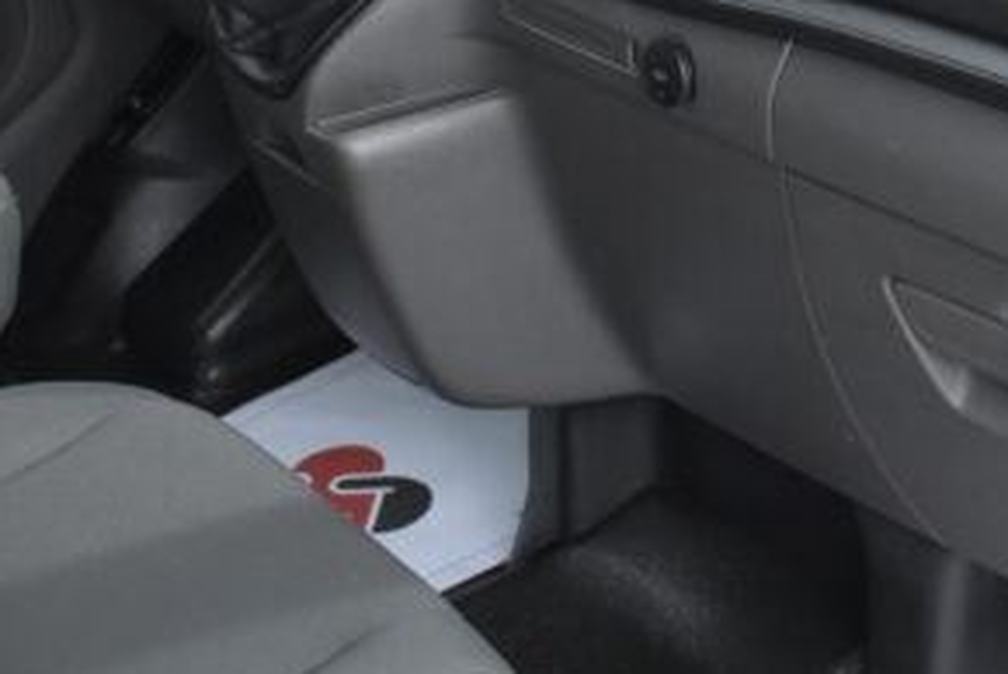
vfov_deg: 14.9
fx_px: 2560
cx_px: 886
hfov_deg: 21.8
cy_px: 137
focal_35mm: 91
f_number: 3.8
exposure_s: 1/1250
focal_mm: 23
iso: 1600
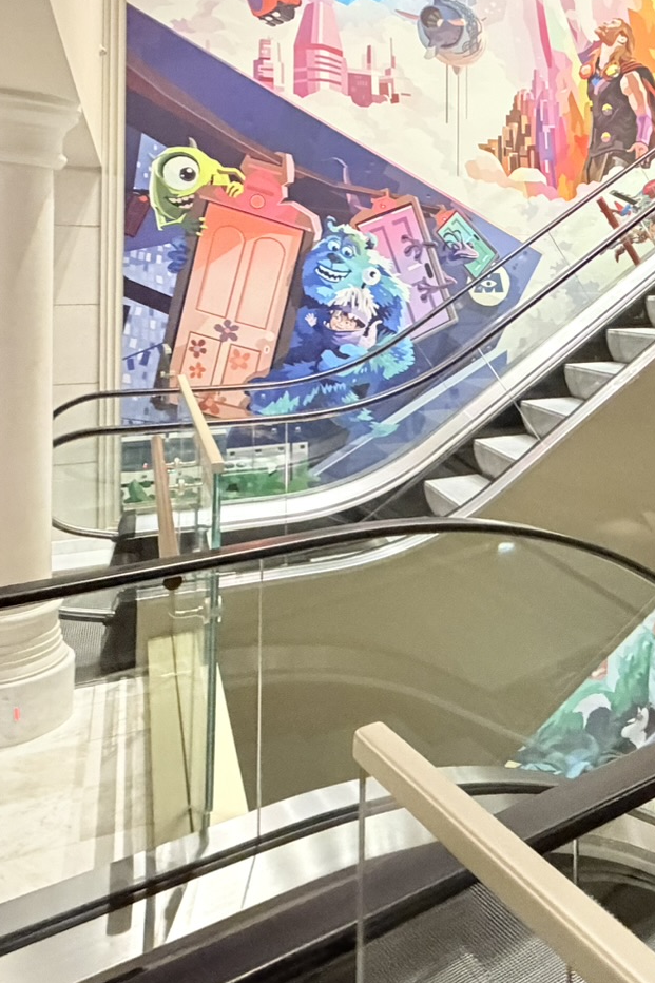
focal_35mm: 32
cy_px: 263
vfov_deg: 56.2
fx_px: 874
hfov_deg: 38.1
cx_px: 599
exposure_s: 1/59
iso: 1000
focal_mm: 2.22
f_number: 2.2
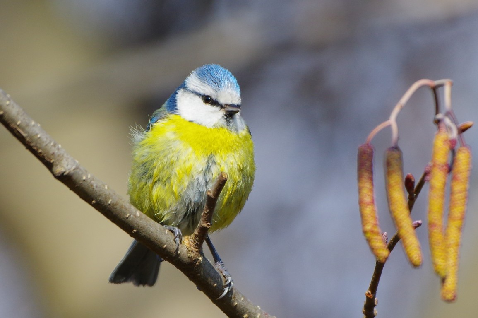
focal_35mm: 675
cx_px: 239
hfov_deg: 3.1
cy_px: 159
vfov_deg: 2.0
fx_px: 8955
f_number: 5.6
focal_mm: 450
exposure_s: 1/750
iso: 400
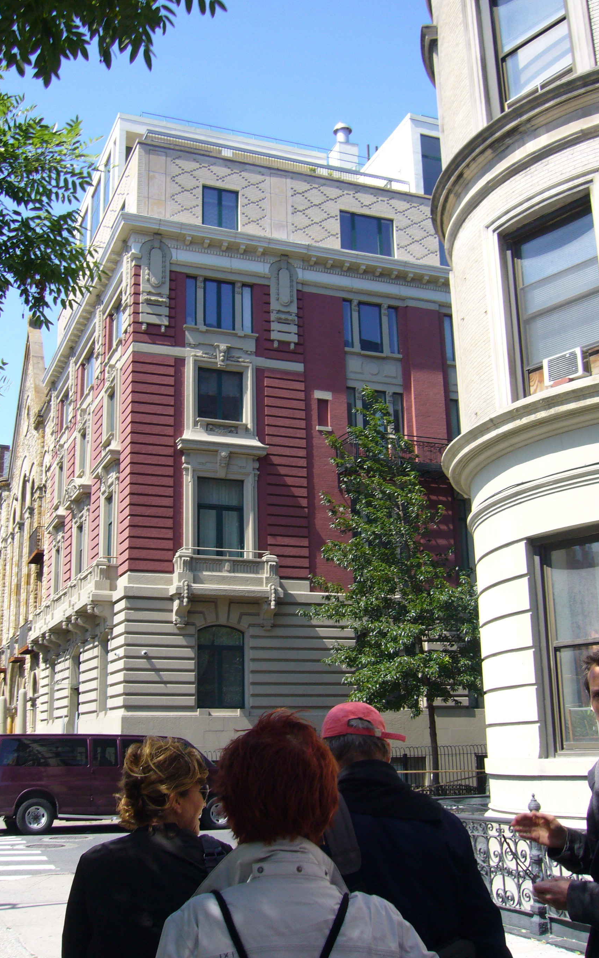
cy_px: 479
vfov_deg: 51.5
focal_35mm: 38
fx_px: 993
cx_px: 255
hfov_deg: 33.5
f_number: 5.6
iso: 80
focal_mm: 5.8
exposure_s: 1/200
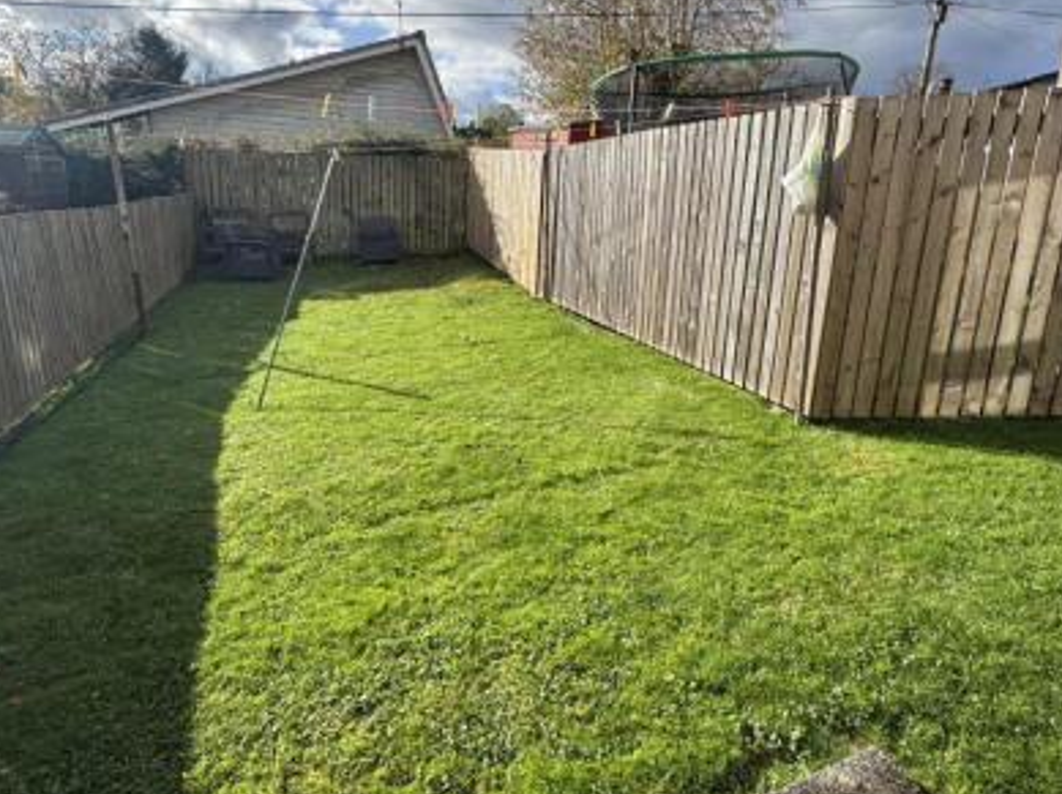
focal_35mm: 21
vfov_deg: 62.5
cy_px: 299
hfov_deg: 78.7
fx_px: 644
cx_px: 599
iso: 40
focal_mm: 2.22
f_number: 2.2
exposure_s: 1/858
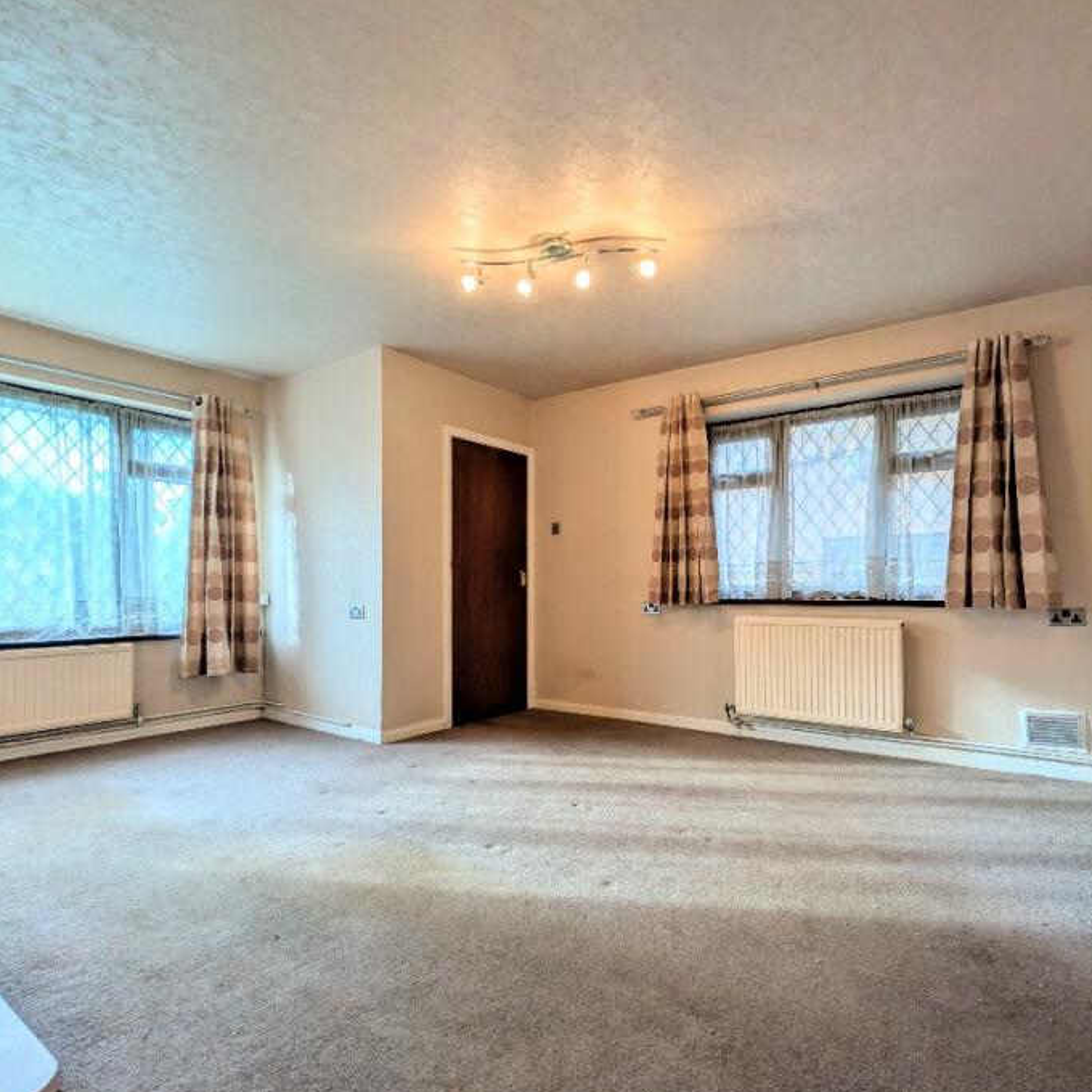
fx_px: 571
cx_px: 615
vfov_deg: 87.3
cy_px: 577
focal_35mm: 16
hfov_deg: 87.0
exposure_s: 1/113
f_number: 1.7
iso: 72
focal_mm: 2.02
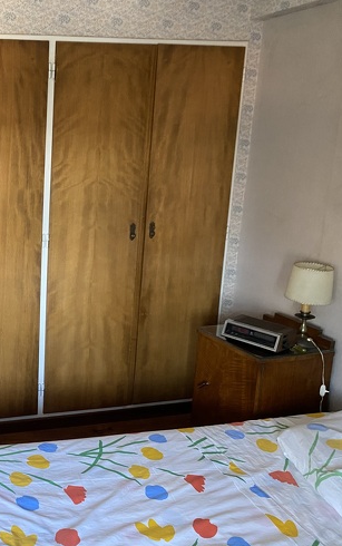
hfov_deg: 31.8
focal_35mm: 36
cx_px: -23
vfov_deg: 54.0
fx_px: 536
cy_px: 272
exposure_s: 1/50
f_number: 1.8
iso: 320
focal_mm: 4.25
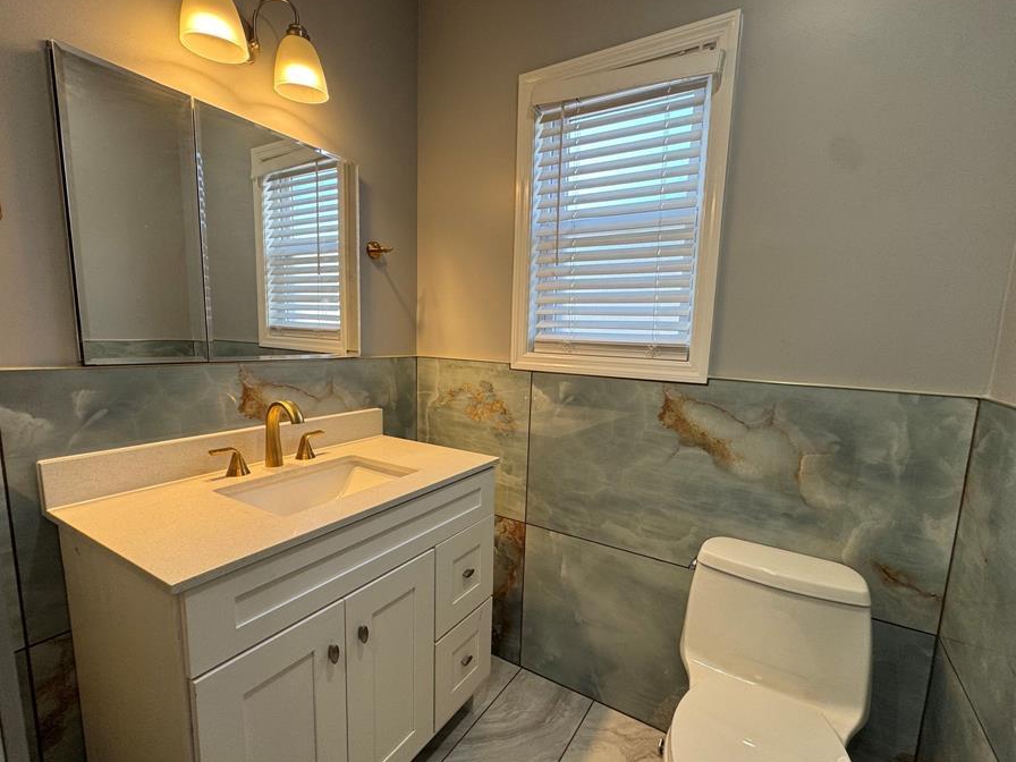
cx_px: 526
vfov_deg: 78.0
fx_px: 470
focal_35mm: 16
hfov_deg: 94.5
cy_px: 401
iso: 125
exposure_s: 1/120
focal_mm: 2.22
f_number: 2.2
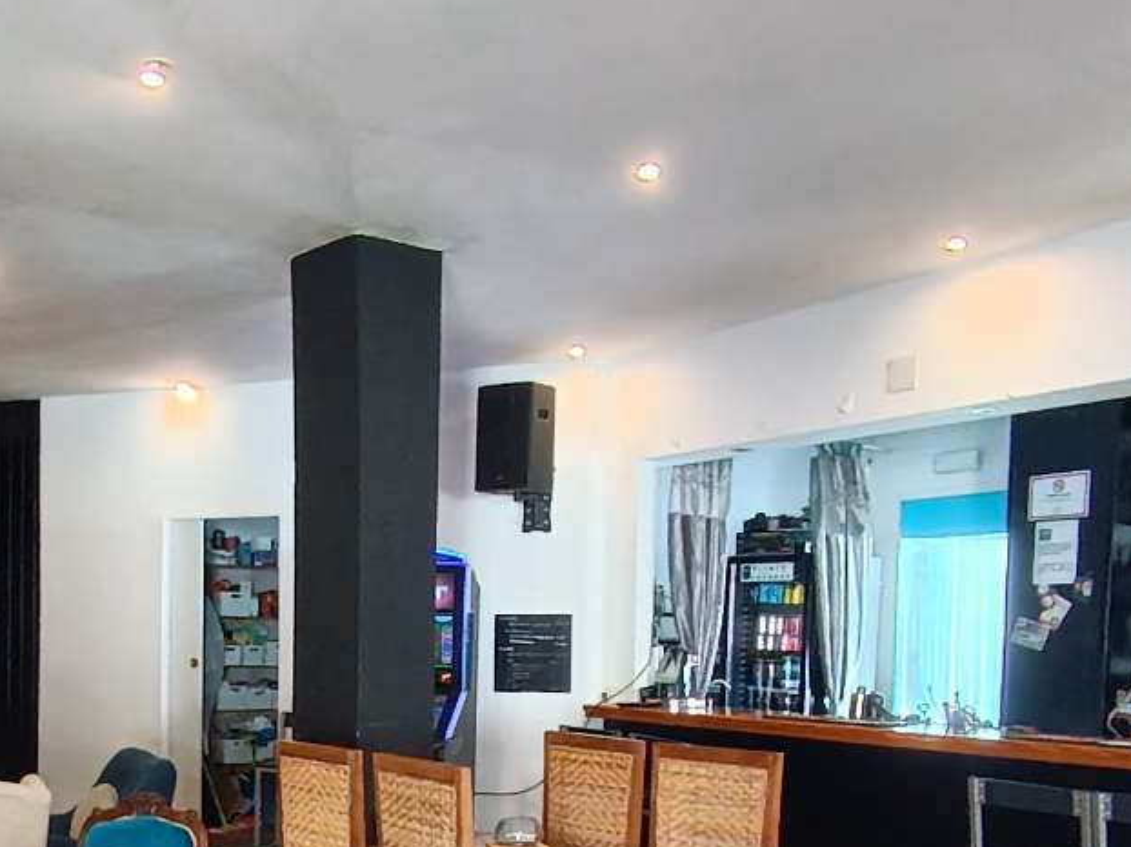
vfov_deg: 33.9
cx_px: 307
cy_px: 703
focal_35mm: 41
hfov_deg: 44.5
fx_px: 1339
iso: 719
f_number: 2.2
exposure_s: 1/50
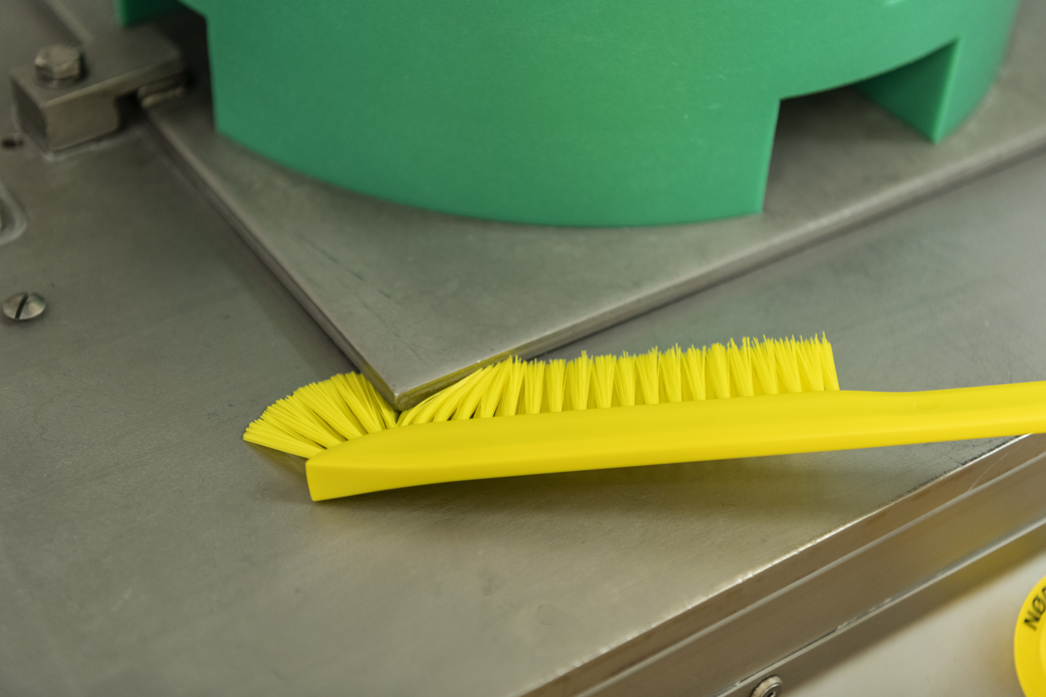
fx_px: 1627
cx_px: 523
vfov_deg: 24.2
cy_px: 348
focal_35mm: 56
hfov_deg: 35.6
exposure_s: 1/100
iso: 1000
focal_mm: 56
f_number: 2.8
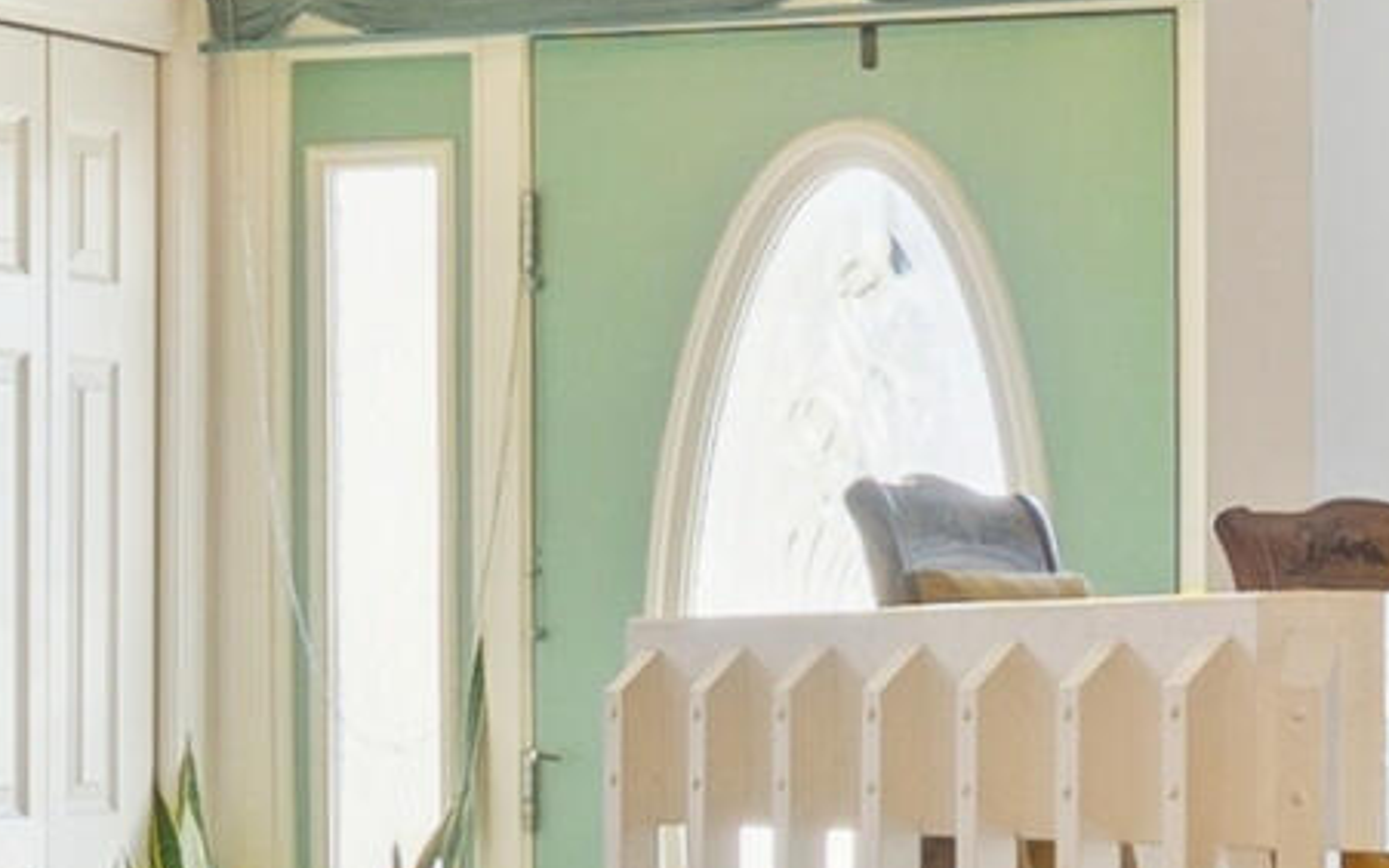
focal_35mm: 156
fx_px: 5906
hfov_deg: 13.4
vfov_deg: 8.4
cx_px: 1047
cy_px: 496
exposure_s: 1/5
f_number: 8
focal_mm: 15.4
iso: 100
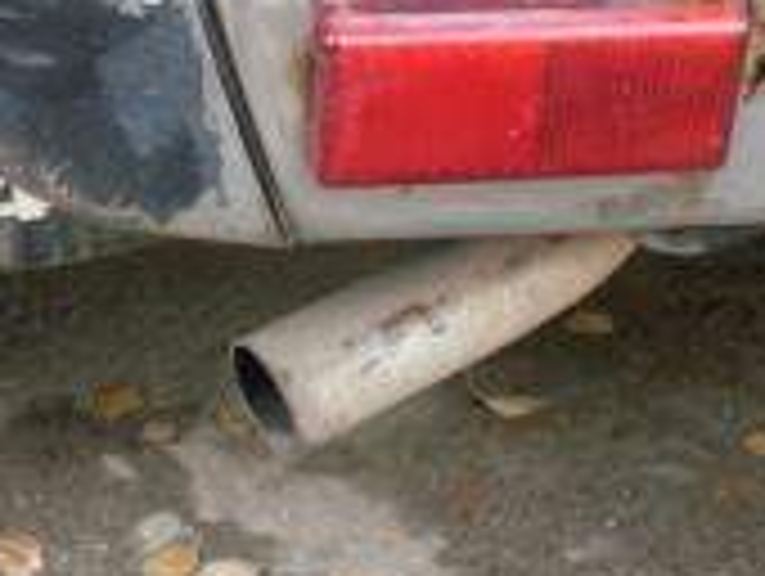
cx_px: 504
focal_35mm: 100
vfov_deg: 14.3
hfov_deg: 19.6
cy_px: -158
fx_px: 2213
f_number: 2.8
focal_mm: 6.3
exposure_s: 1/45
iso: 100
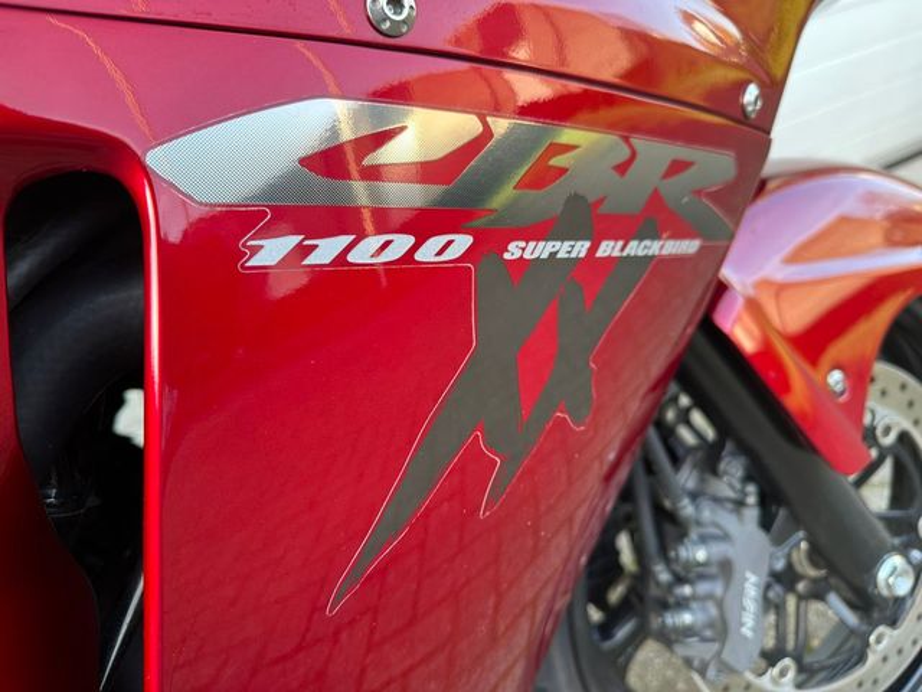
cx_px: 461
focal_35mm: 24
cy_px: 346
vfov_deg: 56.8
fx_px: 639
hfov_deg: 71.6
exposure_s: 1/121
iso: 80
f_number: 1.78
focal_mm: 6.86
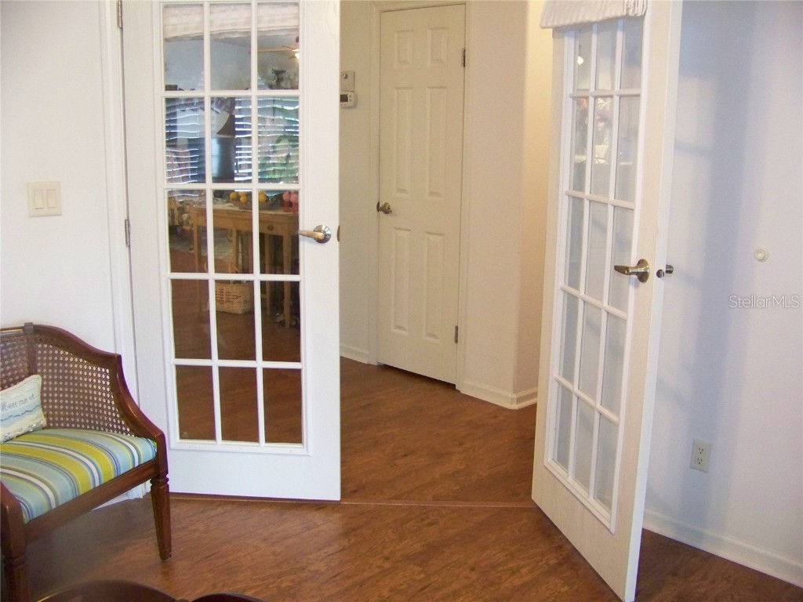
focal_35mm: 36
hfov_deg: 51.4
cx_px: 402
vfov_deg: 39.7
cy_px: 301
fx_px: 835
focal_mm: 5.85
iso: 400
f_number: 2.8
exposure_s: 1/30
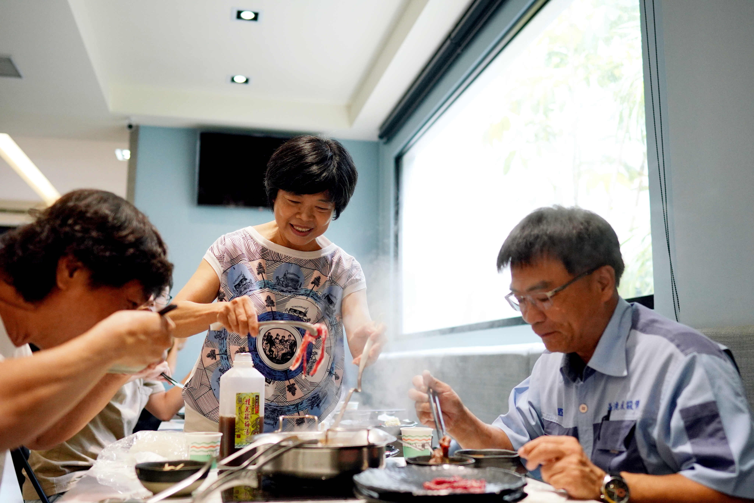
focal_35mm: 36
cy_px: 252
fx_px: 754
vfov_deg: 36.9
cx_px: 377
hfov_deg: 53.1
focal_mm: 24
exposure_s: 1/2000
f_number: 1.6
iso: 1600
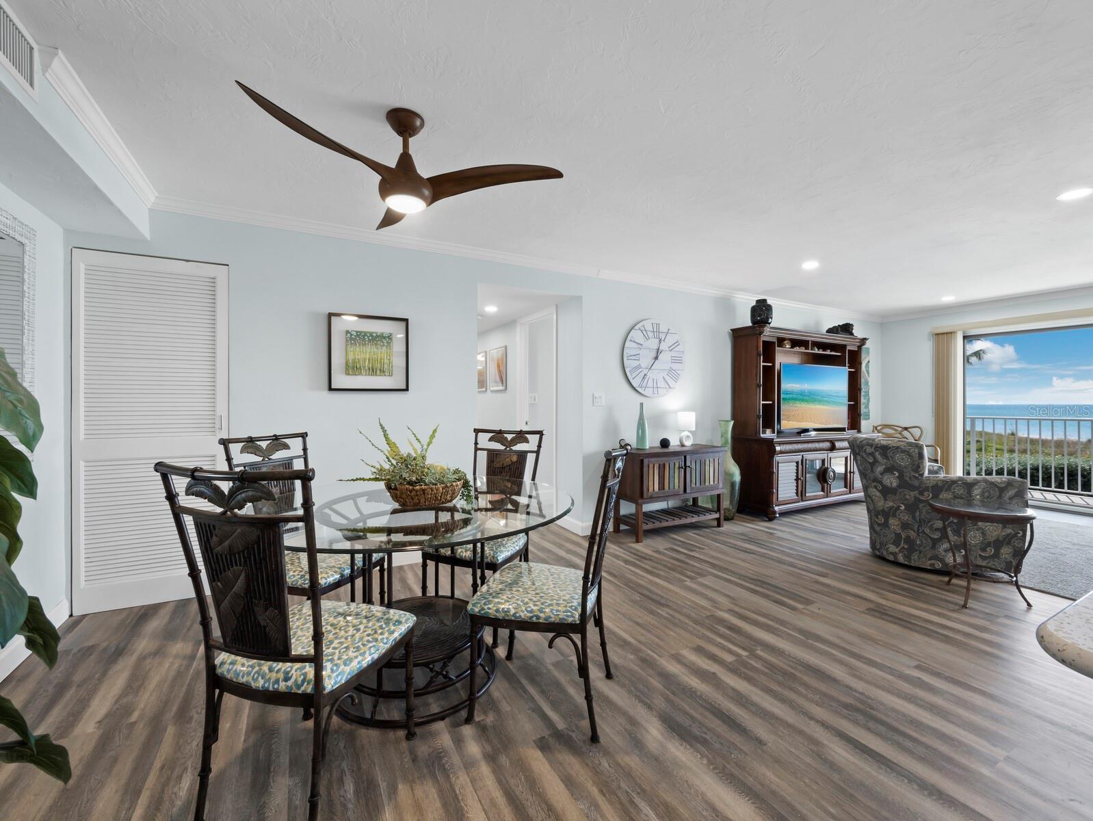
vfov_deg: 85.7
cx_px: 546
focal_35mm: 14
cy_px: 410
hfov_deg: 102.0
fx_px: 442
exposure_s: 1.3
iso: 200
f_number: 11
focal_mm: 7
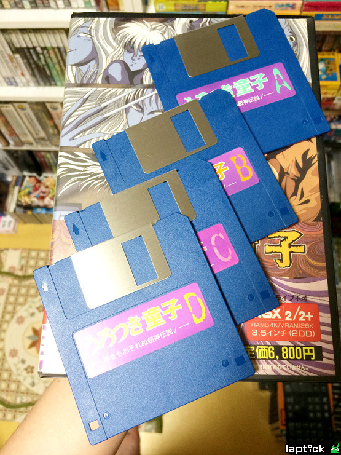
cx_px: 170
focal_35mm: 30
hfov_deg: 46.8
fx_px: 394
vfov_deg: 60.0
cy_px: 228
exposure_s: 1/30
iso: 125
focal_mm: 4.12
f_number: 2.2
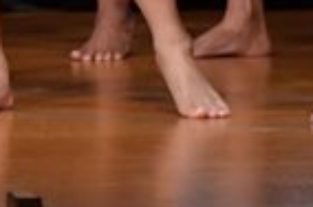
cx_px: 345
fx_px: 12093
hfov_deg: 1.5
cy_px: -333
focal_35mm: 1394
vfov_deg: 1.0
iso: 5000
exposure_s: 1/400
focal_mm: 170
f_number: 5.6
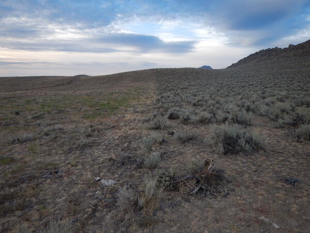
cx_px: 155
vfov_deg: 56.8
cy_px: 116
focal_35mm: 24
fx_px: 215
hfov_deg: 71.6
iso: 125
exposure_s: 1/400
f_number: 2.8
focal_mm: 4.3
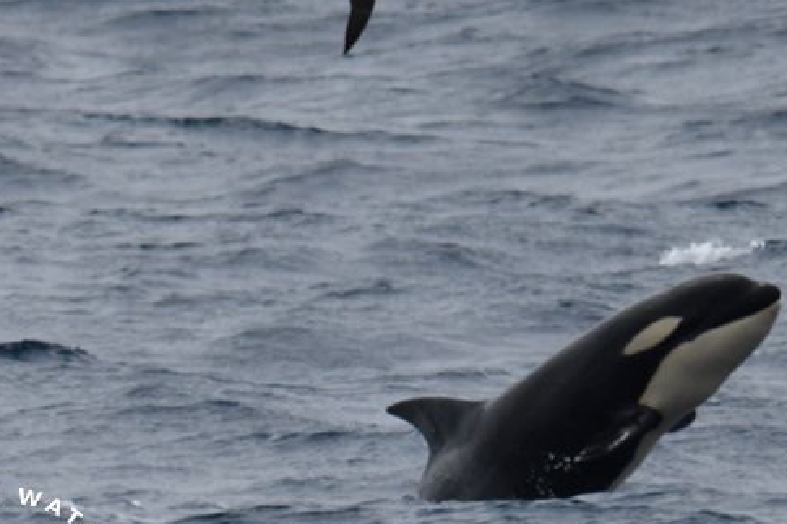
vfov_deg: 2.6
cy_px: 306
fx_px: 11538
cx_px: 526
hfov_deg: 3.9
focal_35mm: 528
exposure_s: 1/8000
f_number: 5.6
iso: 640
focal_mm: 320
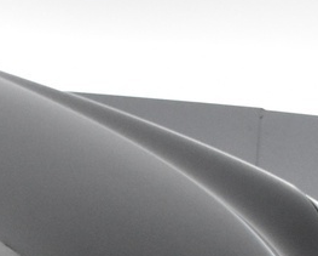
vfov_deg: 6.4
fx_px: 2204
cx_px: -441
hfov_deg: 7.7
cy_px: 540
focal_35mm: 234
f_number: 6.3
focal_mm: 27
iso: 3200
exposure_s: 1/160
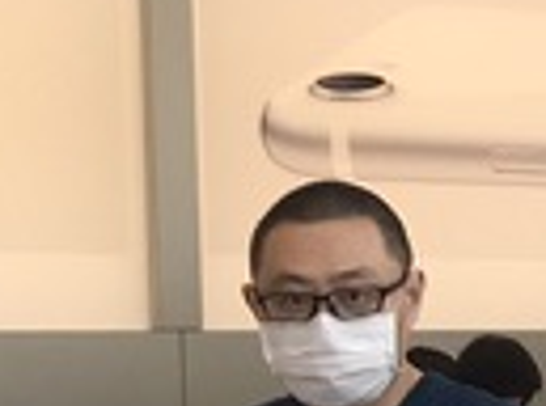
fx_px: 3508
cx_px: 1528
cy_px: 647
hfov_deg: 7.9
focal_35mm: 223
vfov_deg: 6.5
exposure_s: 1/195
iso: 20
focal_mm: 3.99
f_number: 1.8
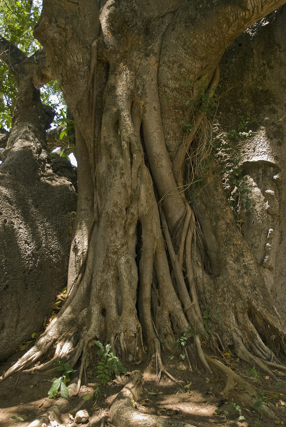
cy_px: 247
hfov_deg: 24.2
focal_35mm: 56
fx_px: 665
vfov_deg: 35.5
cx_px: 178
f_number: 4.5
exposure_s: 1/45
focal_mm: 28
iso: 100
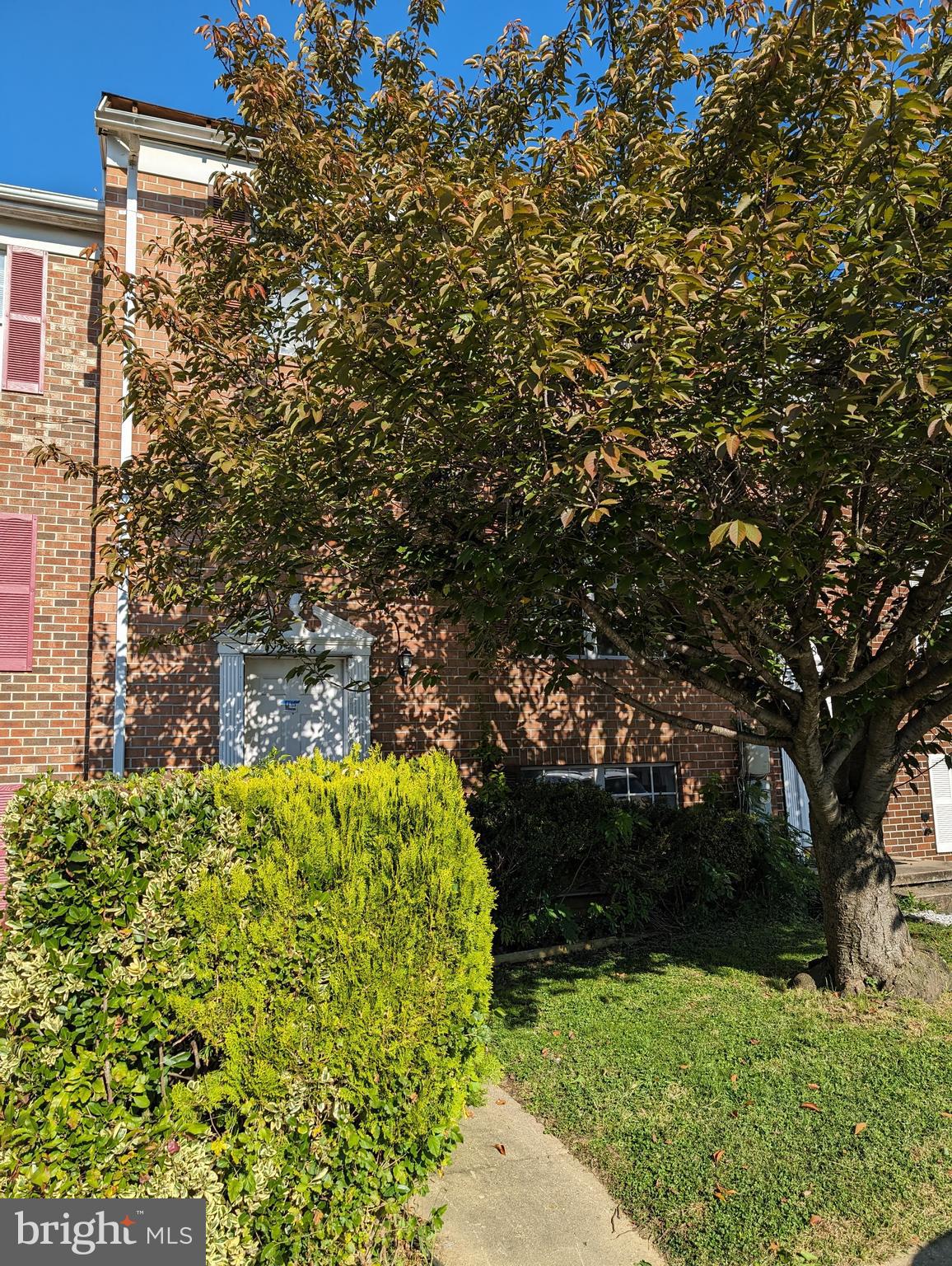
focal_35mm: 24
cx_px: 476
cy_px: 633
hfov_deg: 56.9
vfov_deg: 71.5
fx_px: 878
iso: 18
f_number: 1.68
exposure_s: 1/992
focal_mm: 6.9
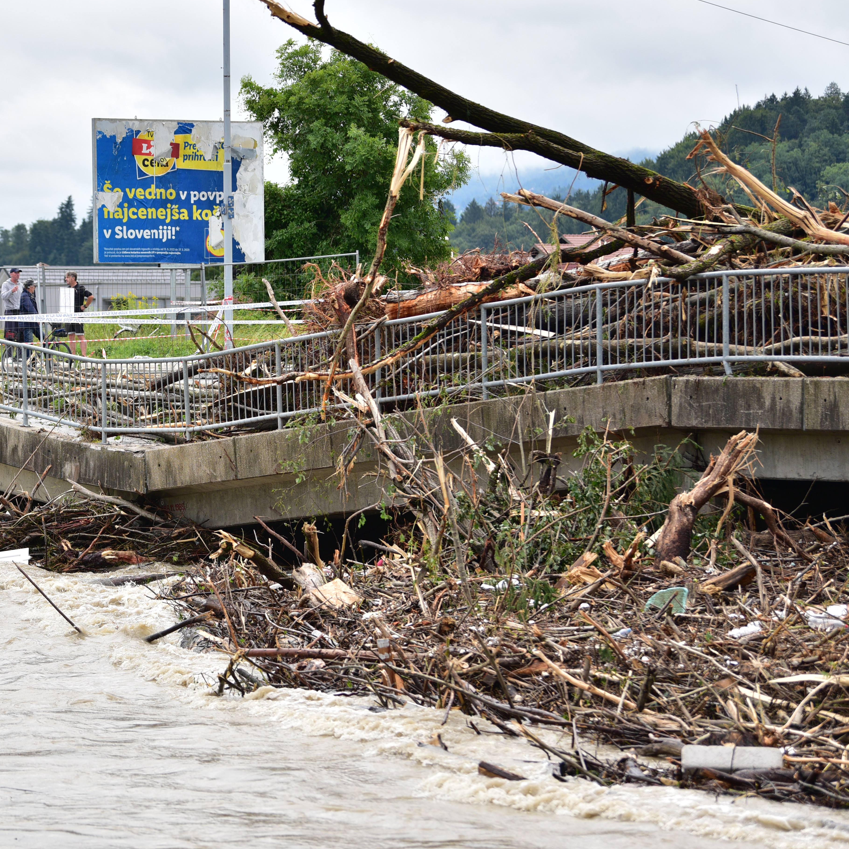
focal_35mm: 143
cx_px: 205
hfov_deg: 12.2
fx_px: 3968
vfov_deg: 12.2
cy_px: 449
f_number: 2.8
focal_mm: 102
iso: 250
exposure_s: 1/1600
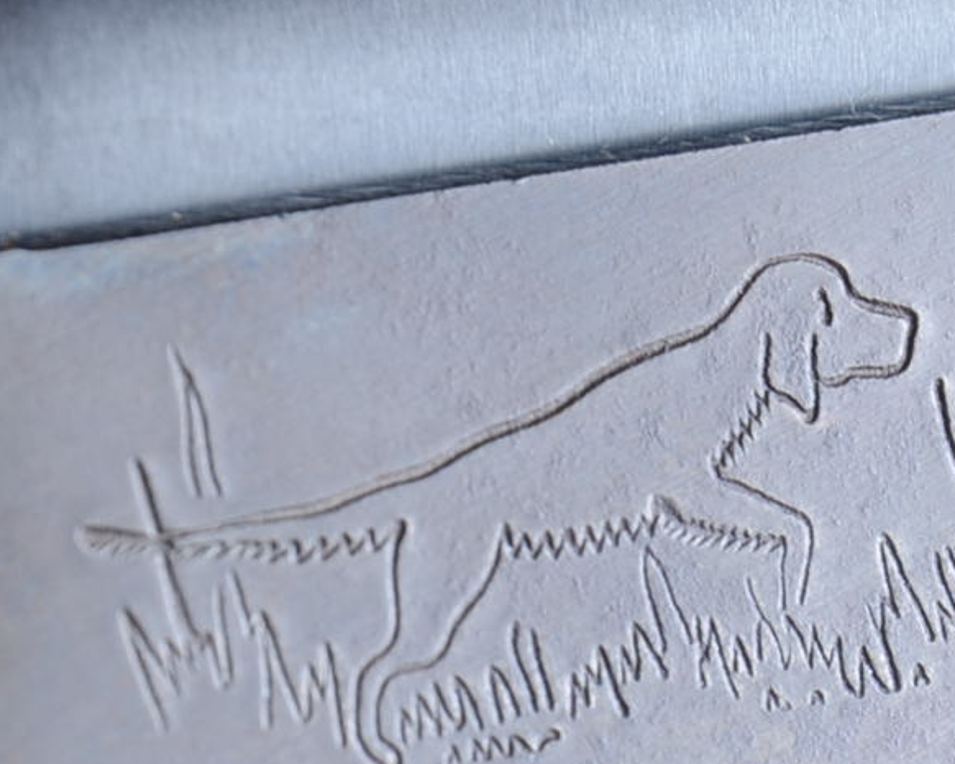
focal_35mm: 446
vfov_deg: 3.5
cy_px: 553
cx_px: 691
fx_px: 12610
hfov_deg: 4.3
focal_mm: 75
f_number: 8
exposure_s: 1/125
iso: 100
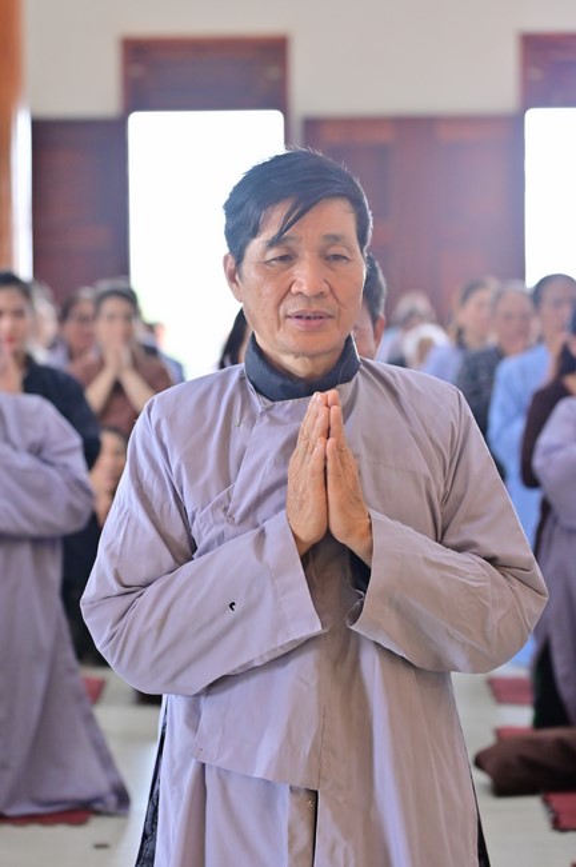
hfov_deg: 11.4
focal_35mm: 120
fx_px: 2886
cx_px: 288
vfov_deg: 17.1
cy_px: 434
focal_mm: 120
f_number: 5.6
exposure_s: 1/100
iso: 2500
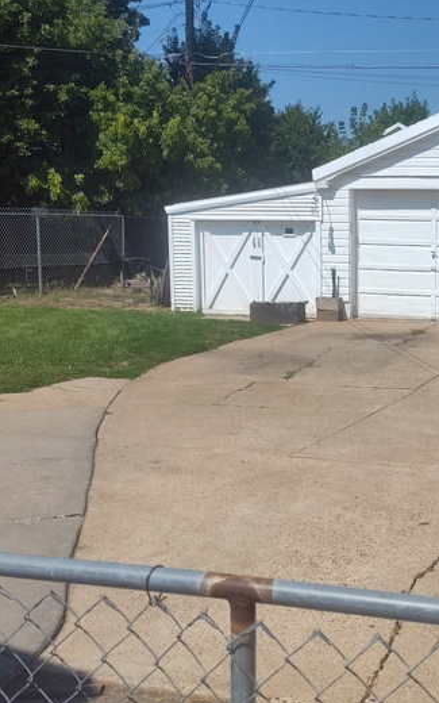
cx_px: 409
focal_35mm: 48
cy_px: 352
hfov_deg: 25.9
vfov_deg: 41.8
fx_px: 919
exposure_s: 1/3020
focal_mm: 5.56
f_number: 1.8
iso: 100
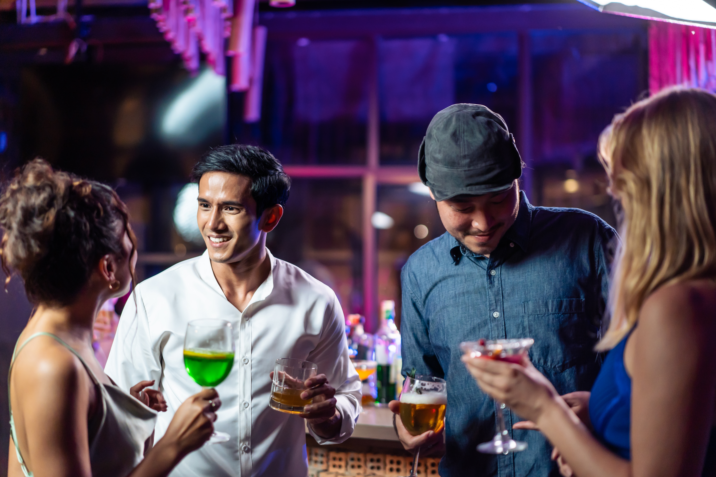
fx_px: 1094
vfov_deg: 24.6
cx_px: 358
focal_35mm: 55
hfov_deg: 36.2
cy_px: 238
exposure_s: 1/200
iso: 640
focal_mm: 55
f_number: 1.8
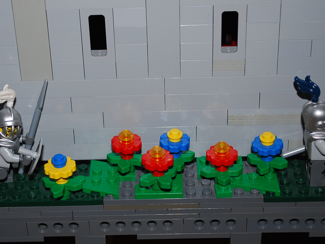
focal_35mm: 83
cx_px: 136
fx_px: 779
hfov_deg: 23.5
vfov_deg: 17.8
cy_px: 109
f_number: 5.3
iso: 200
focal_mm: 40
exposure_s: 1/60
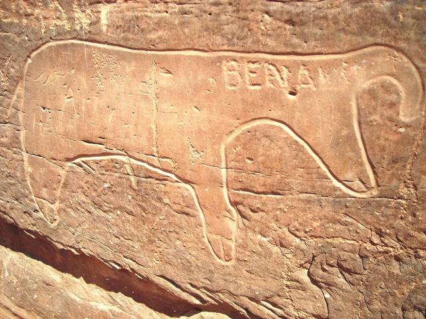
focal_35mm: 38
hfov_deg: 49.0
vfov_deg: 37.7
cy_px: 160
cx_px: 213
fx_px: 468
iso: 50
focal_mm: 6.3
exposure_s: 1/335
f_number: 3.2
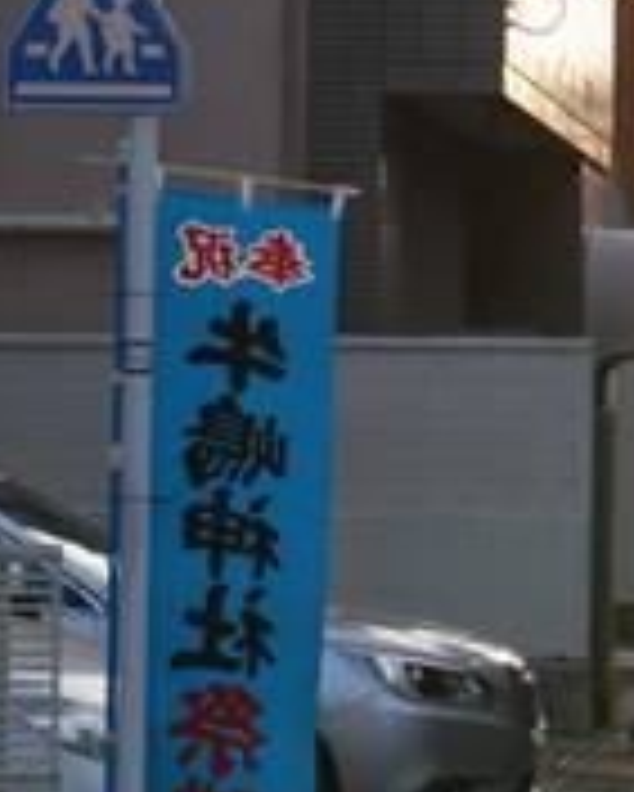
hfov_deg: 8.9
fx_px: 3960
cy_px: 297
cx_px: 962
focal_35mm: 169
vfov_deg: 11.4
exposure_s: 1/80
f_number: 7.1
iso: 100
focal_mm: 44
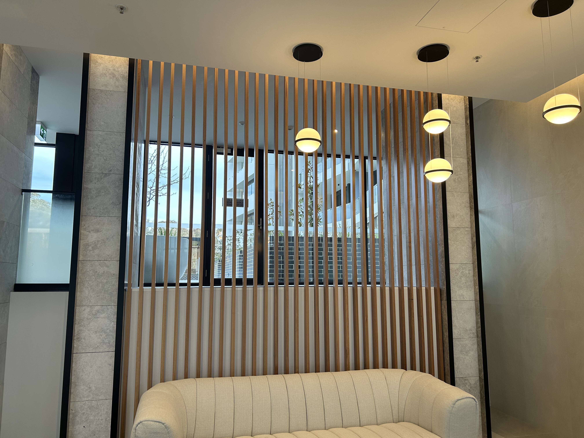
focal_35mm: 26
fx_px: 439
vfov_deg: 53.1
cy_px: 219
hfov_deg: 67.3
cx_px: 292
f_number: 1.5
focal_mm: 5.7
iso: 80
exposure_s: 1/128
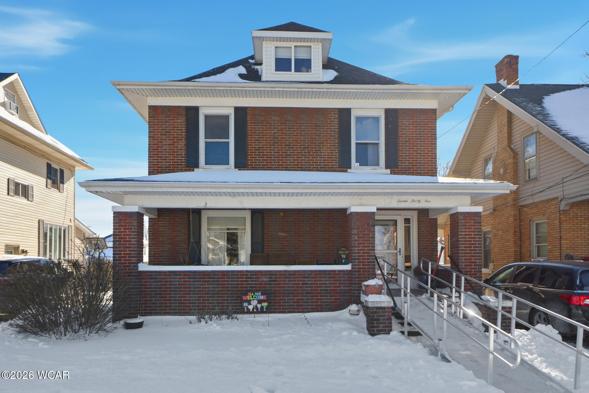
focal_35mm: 26
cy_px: 196
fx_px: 417
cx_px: 294
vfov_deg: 50.4
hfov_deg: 70.4
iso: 100
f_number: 4
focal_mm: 17
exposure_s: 1/4000
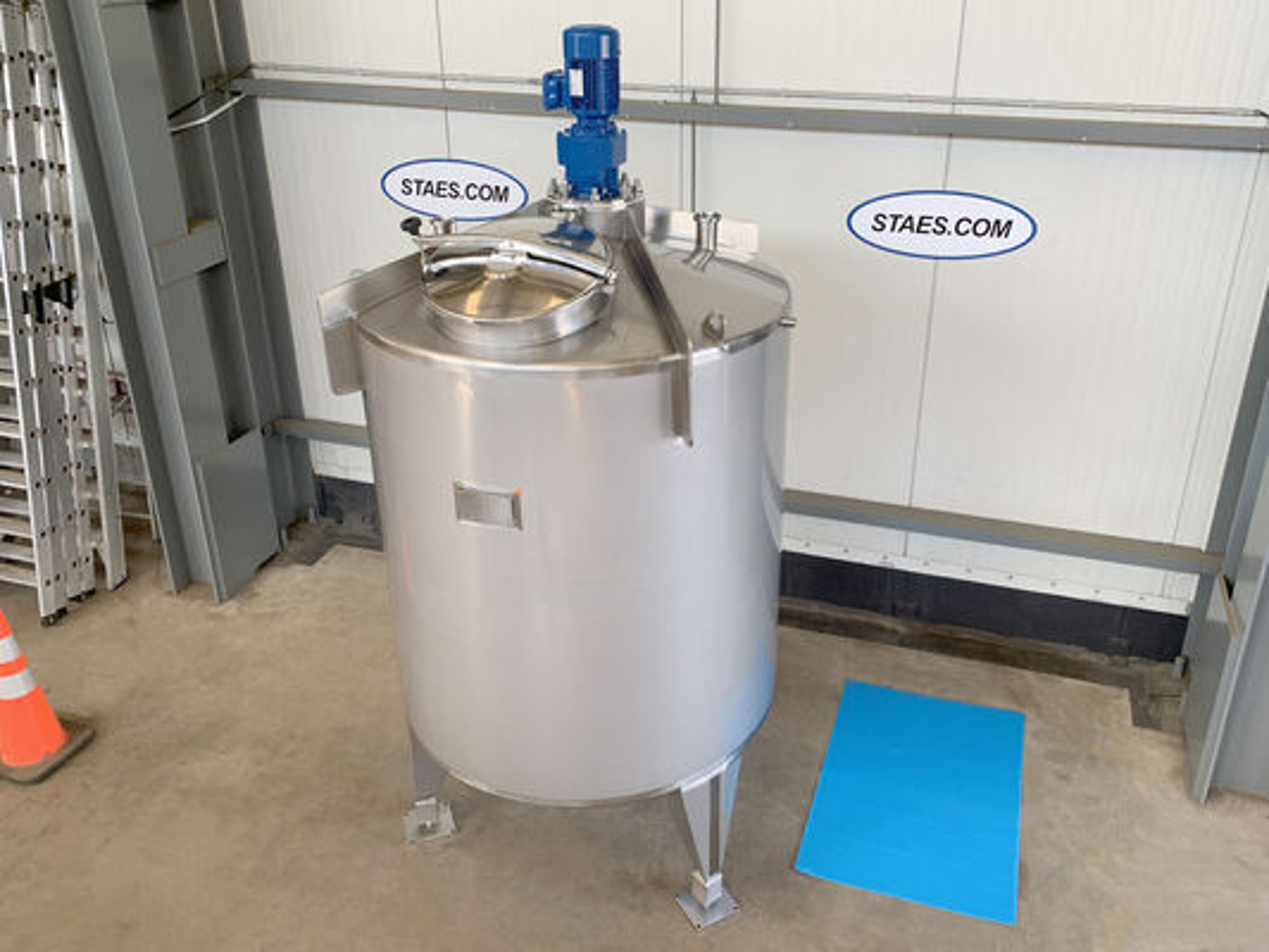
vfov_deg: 53.1
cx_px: 634
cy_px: 476
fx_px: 953
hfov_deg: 67.3
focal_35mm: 26
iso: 50
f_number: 1.8
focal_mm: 4.25
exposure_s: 1/121
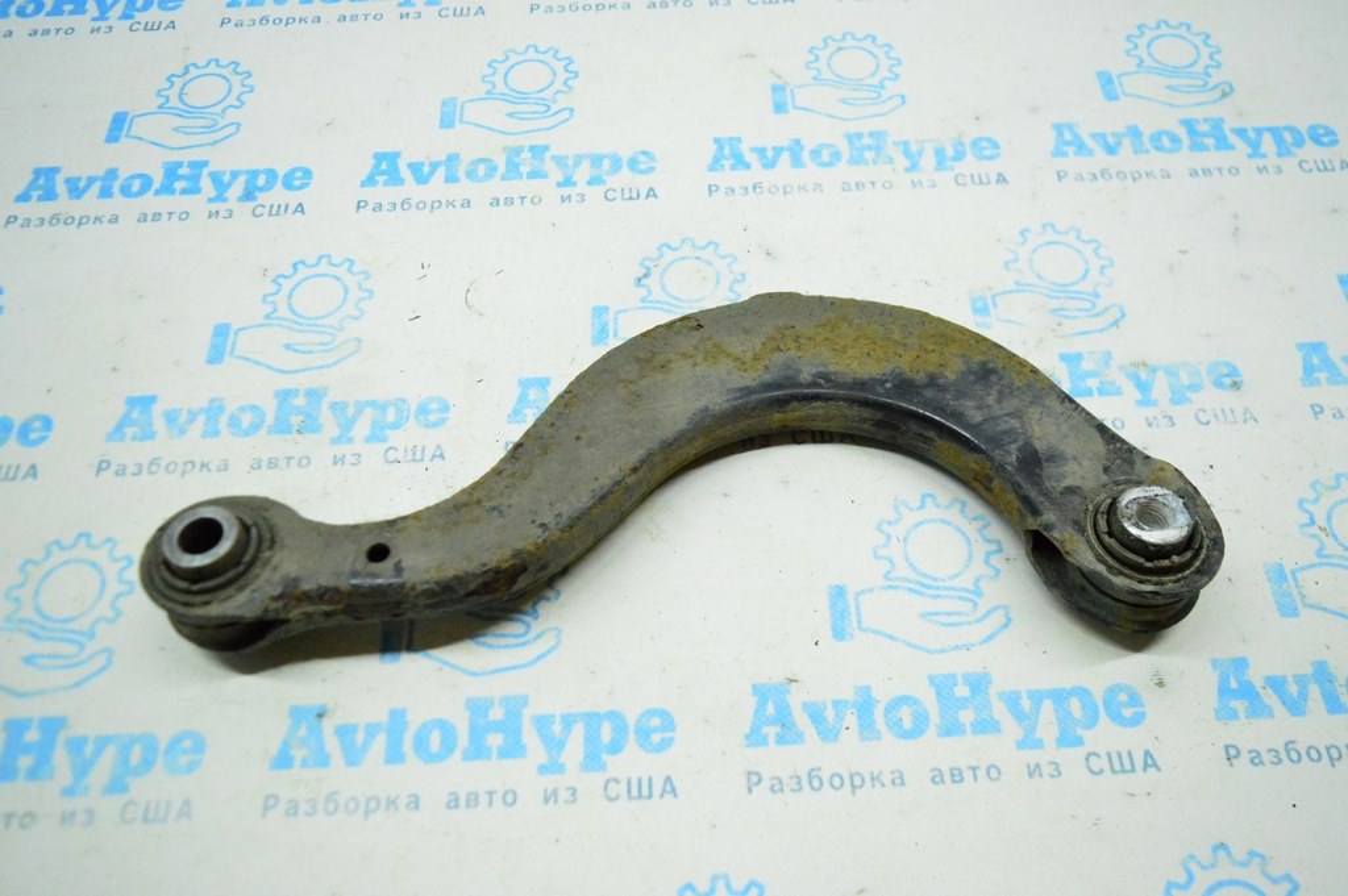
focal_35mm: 30
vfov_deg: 43.5
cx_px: 674
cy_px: 448
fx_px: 1122
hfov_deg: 62.0
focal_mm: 20
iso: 6400
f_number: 4
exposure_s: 1/800
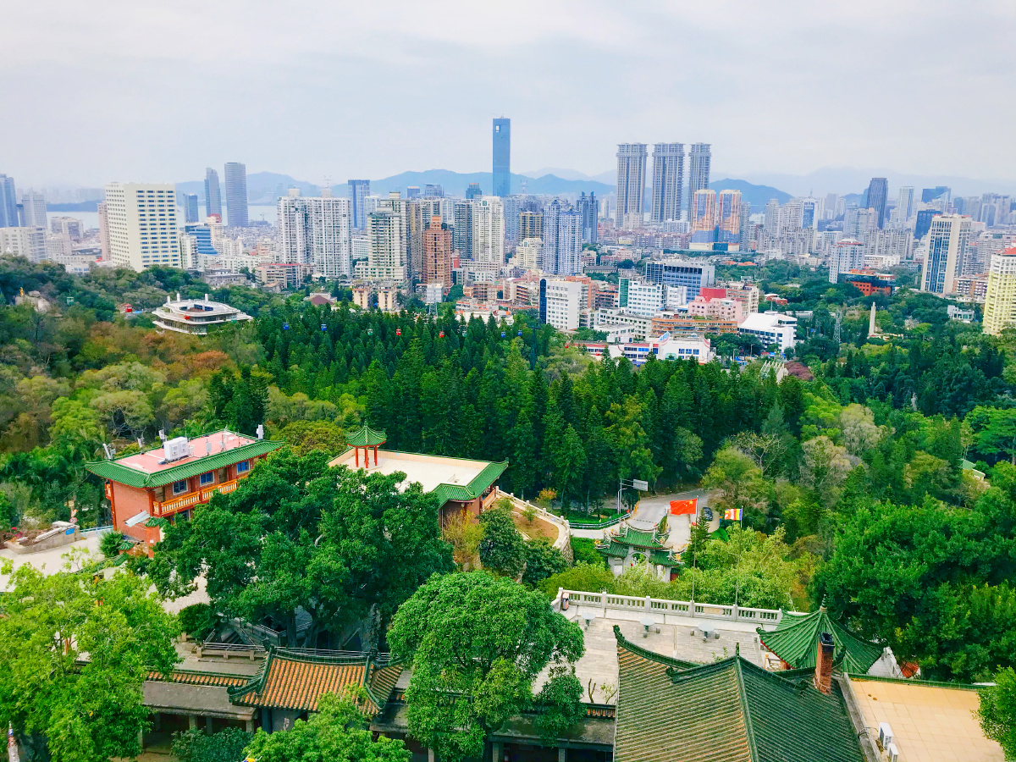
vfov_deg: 49.7
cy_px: 381
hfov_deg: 63.4
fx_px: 822
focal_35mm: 28
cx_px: 508
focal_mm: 3.99
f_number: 1.8
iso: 20
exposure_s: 1/772
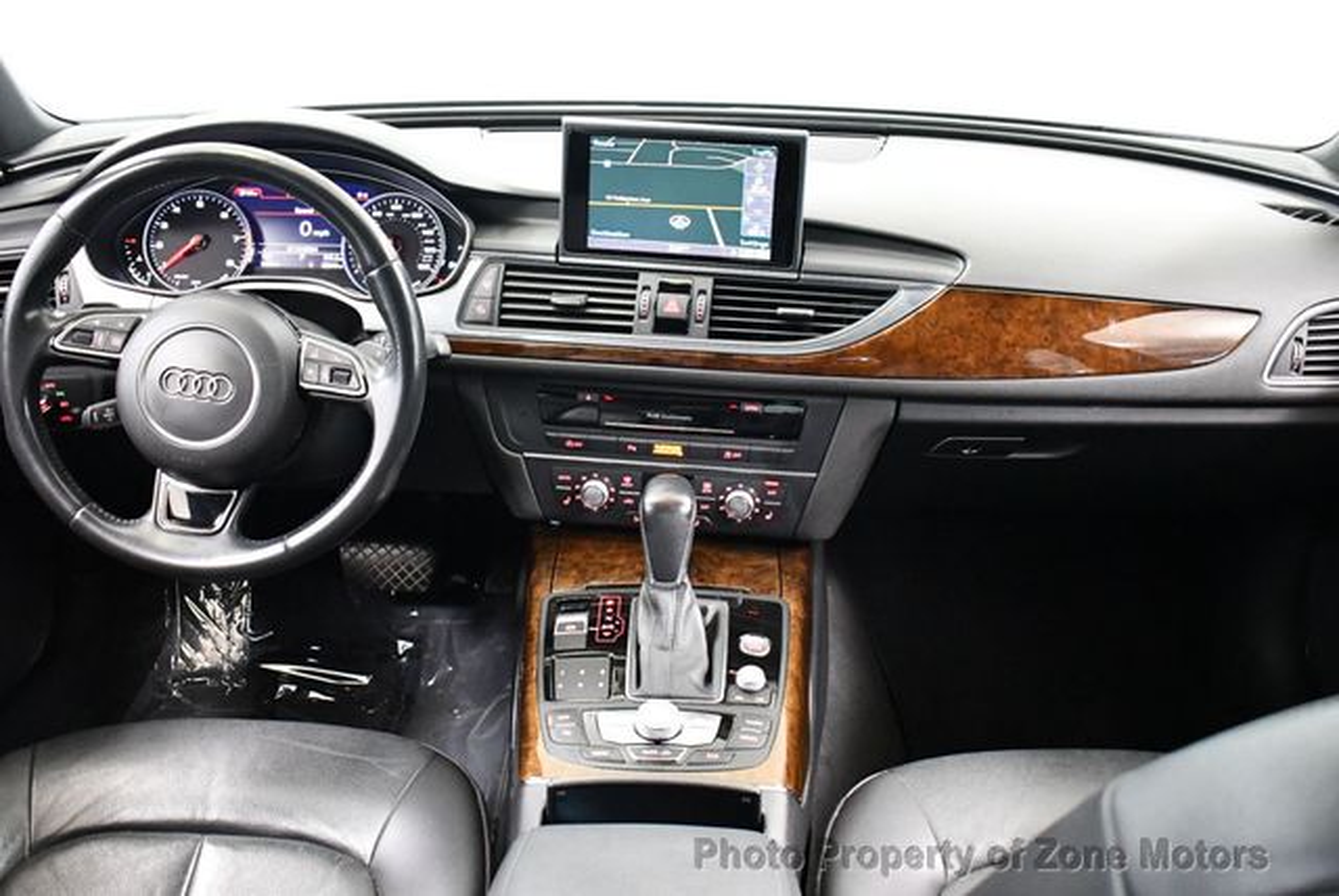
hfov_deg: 53.1
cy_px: 448
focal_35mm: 36
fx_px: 1340
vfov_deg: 36.9
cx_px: 670
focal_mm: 18
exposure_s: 1/60
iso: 6400
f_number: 3.5
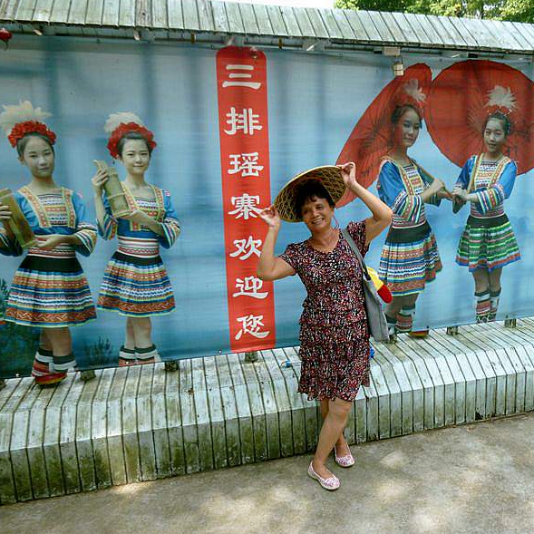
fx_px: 524
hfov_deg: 53.1
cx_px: 351
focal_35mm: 30
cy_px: 265
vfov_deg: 54.0
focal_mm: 4.5
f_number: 3.3
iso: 80
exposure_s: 1/100
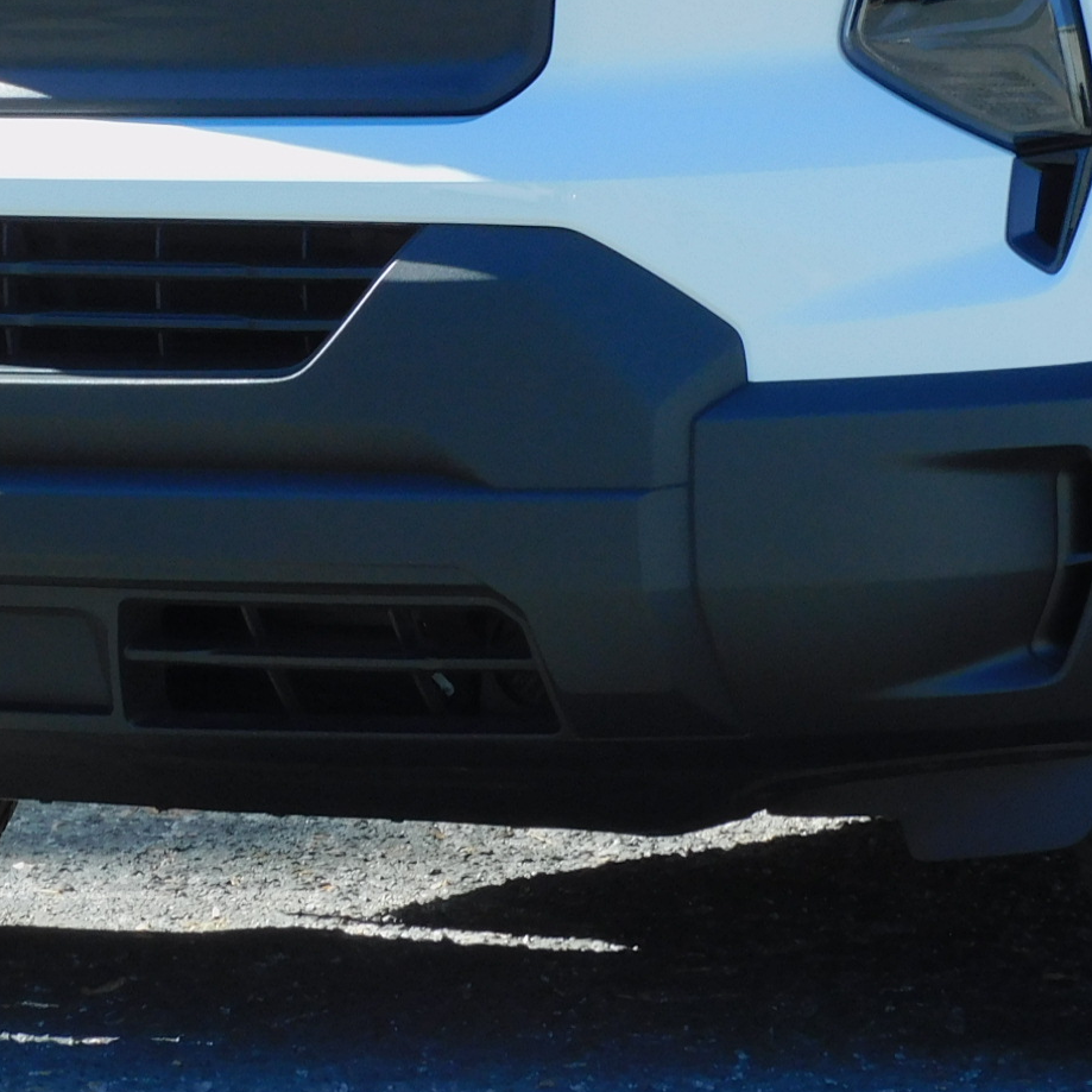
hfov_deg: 3.6
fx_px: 17167
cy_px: 219
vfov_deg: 3.6
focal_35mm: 481
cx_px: 396
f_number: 5.3
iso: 125
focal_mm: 39.4
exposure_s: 1/200
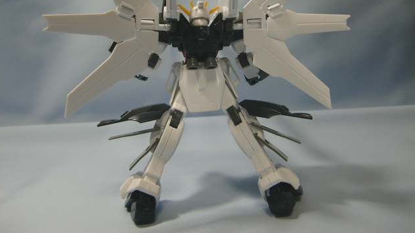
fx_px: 341
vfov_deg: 37.4
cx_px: 205
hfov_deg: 62.6
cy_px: 80
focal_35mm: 31
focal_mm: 4.9
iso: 160
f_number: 2.6
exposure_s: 1/60
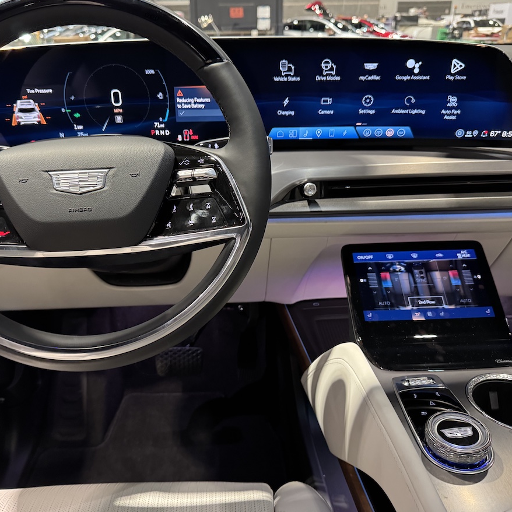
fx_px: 485
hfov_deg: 55.5
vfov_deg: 55.6
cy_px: 256
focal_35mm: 29
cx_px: 233
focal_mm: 6.76
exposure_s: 1/33
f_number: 1.78
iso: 640
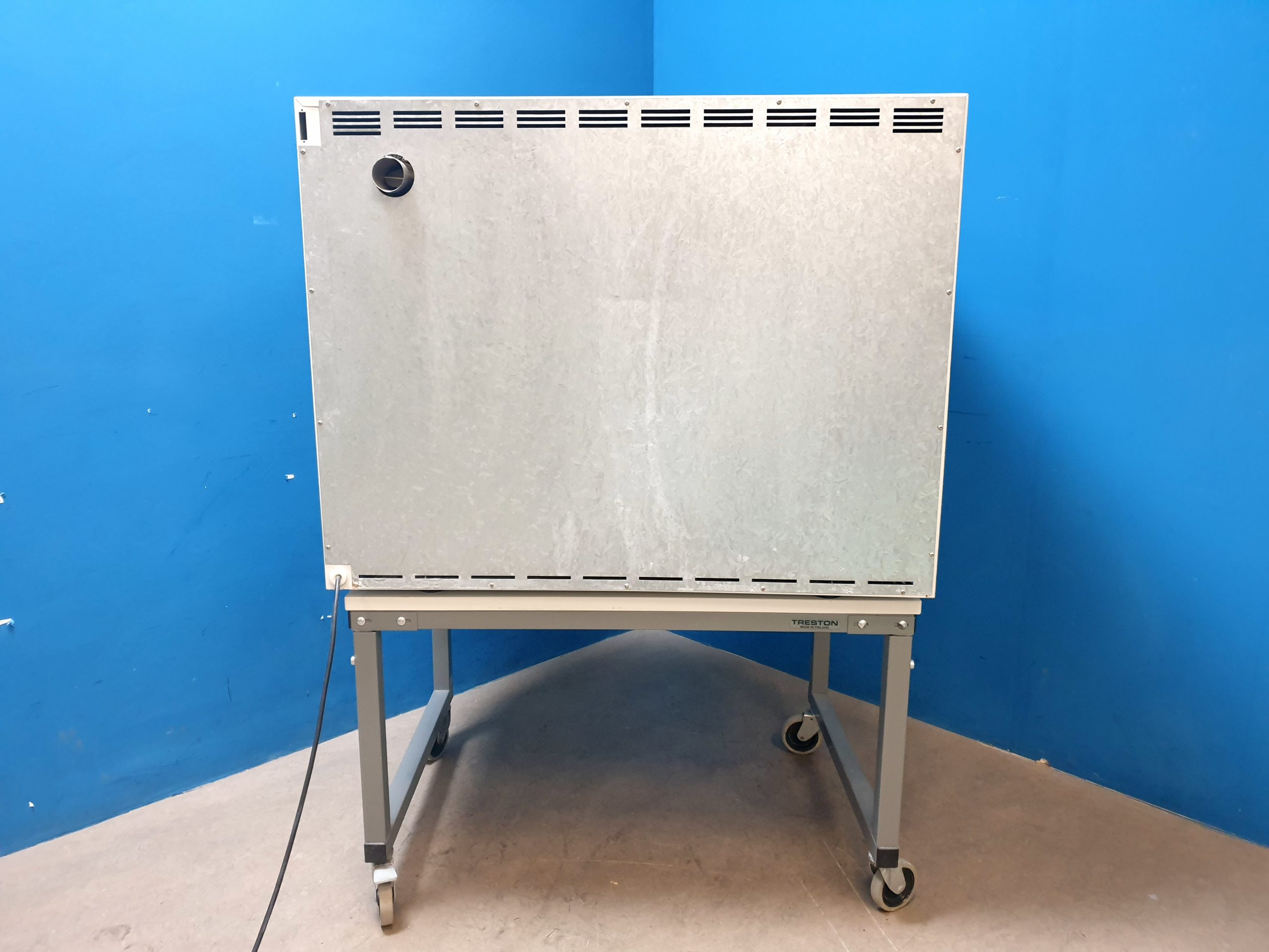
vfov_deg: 53.1
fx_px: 953
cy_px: 476
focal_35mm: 26
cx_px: 634
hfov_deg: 67.3
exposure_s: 1/33
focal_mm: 4.3
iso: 250
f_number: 1.5
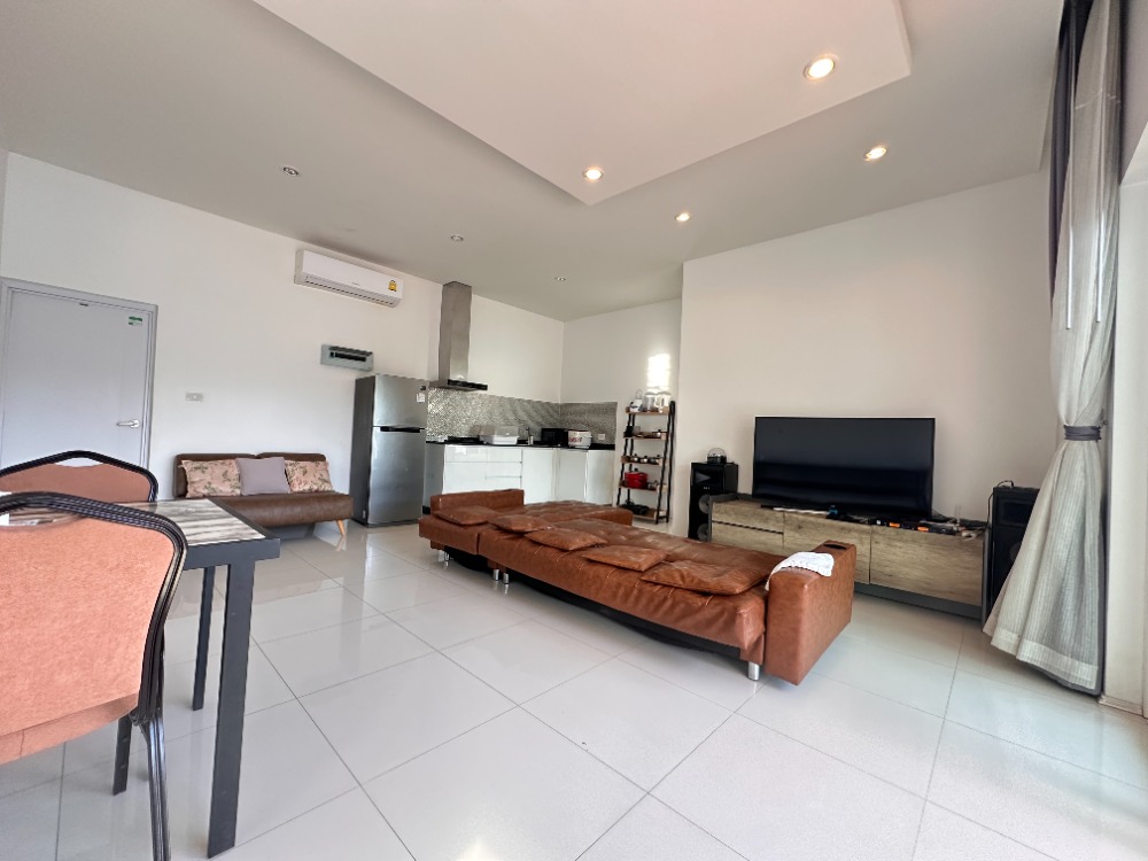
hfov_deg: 102.1
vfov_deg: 85.7
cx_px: 574
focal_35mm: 14
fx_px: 464
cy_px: 430
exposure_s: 1/99
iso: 250
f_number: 2.2
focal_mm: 2.22
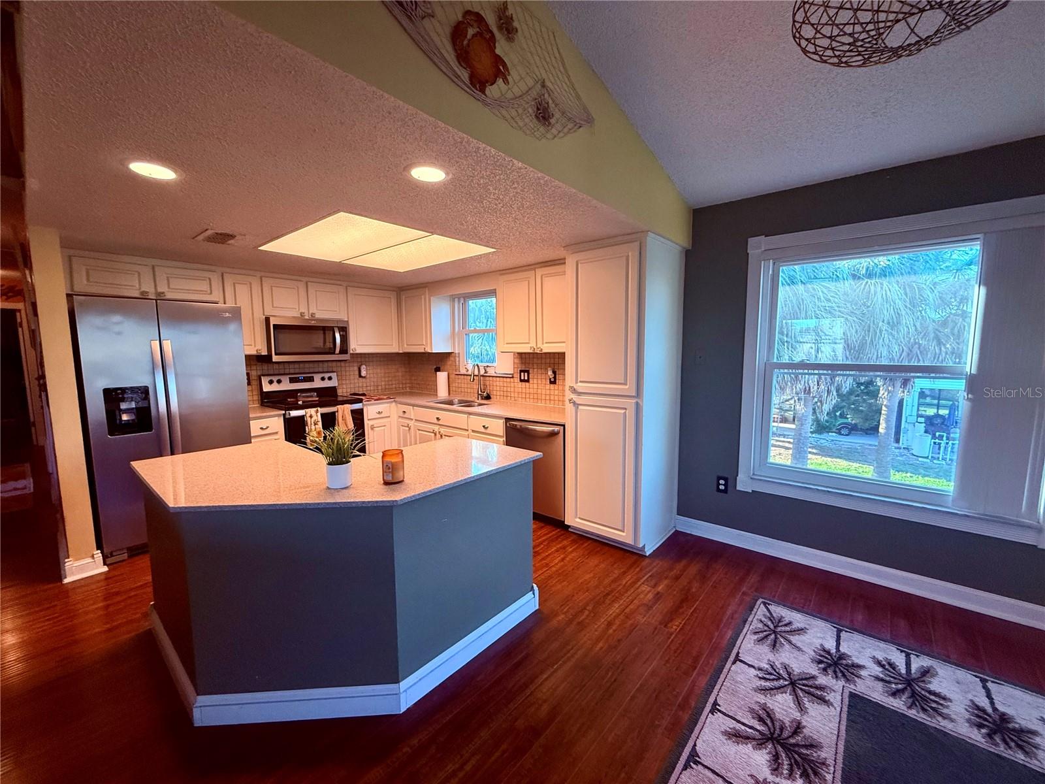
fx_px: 423
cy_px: 392
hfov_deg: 102.1
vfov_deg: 85.7
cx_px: 522
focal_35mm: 14
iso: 320
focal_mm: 2.22
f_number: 2.2
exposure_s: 1/120
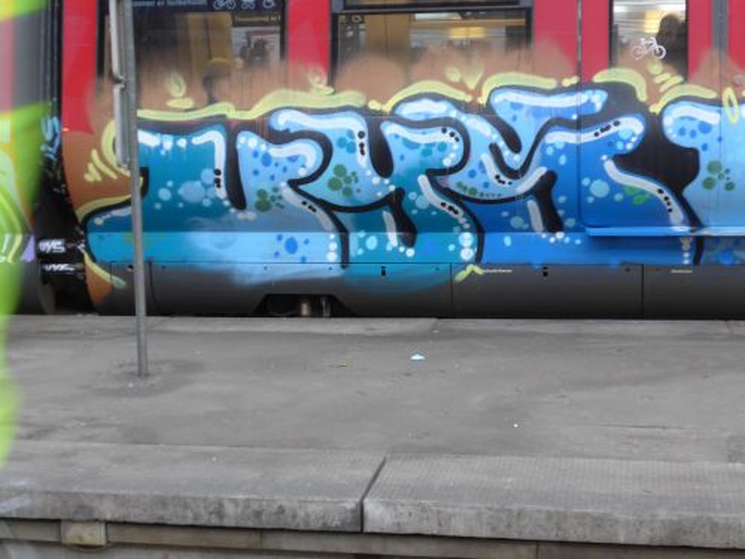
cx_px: 372
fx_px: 1334
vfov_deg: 23.7
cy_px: 280
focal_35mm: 62
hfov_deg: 31.2
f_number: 3.7
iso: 400
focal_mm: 12.7
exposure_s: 1/15
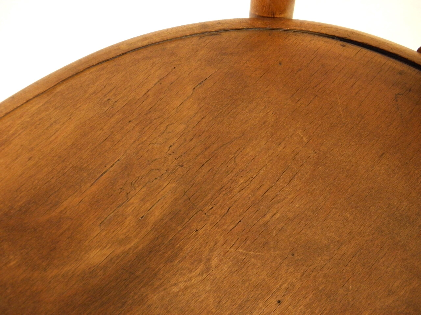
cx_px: 210
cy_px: 158
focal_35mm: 38
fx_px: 462
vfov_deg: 37.7
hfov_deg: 49.0
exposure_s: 1/8
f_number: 3.7
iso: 250
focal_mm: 6.8
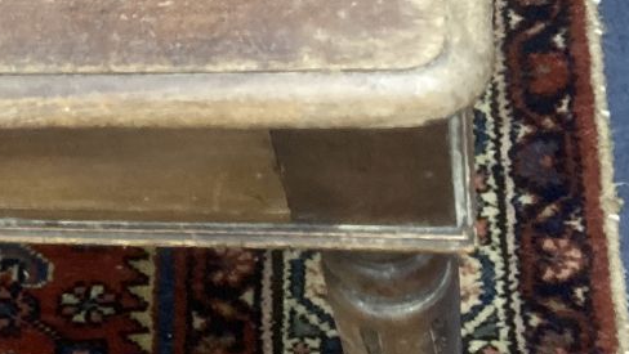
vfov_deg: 9.5
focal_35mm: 125
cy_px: -115
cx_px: -299
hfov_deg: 15.8
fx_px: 2086
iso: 160
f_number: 1.8
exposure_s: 1/50
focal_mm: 3.99
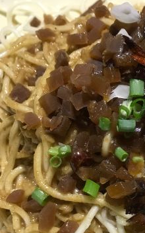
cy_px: 183
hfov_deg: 20.9
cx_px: 162
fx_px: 373
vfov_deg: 33.6
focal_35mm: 59
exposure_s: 1/25
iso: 40
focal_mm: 3.99
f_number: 1.8
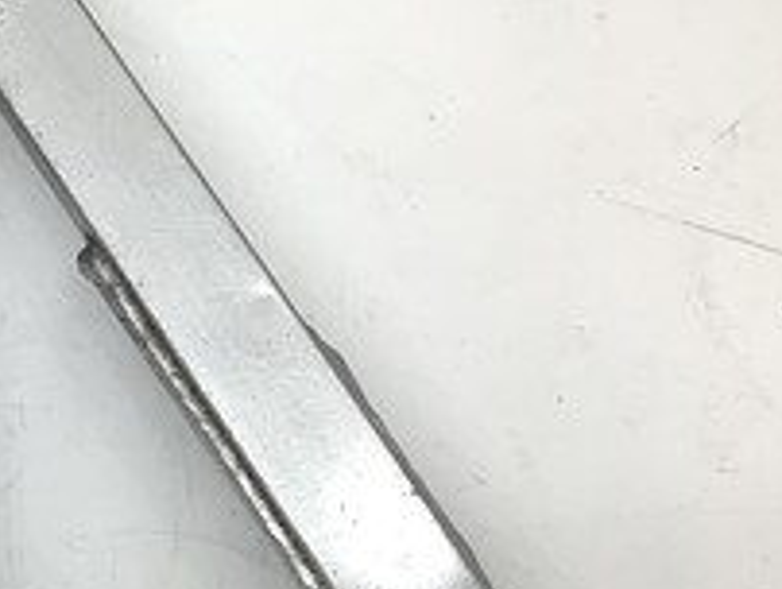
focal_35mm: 92
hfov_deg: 20.0
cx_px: -143
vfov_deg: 16.0
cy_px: 492
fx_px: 2081
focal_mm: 3.3
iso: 40
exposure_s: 1/120
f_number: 2.4
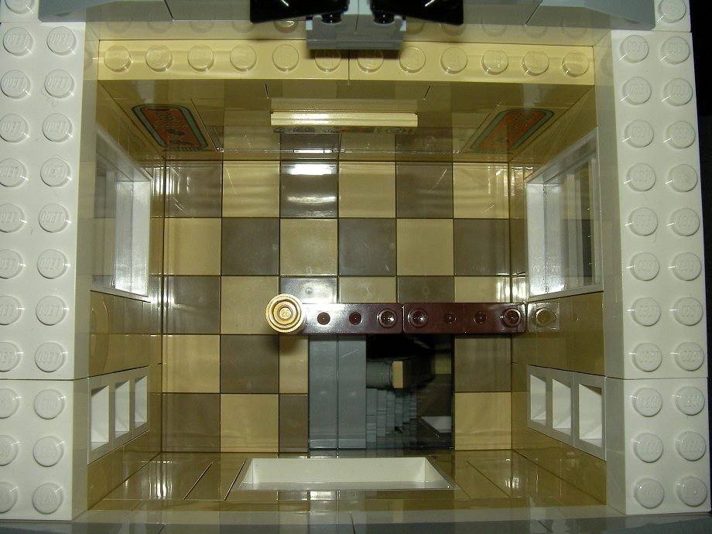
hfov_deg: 49.0
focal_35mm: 38
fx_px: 782
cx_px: 356
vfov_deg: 37.7
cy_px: 267
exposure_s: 1/30
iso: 100
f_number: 6.6
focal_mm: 6.3
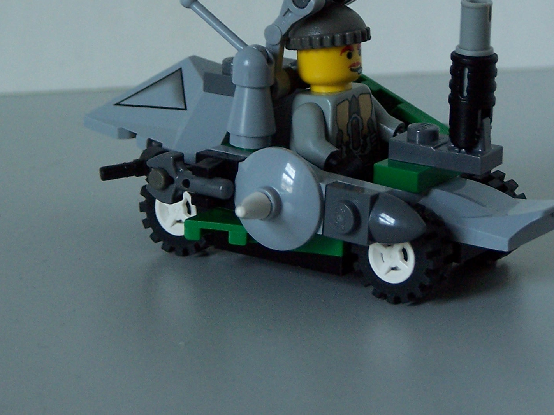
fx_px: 2720
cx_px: 285
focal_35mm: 170
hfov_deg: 11.6
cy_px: 86
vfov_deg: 8.7
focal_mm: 17.5
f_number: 3.2
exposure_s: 1/15
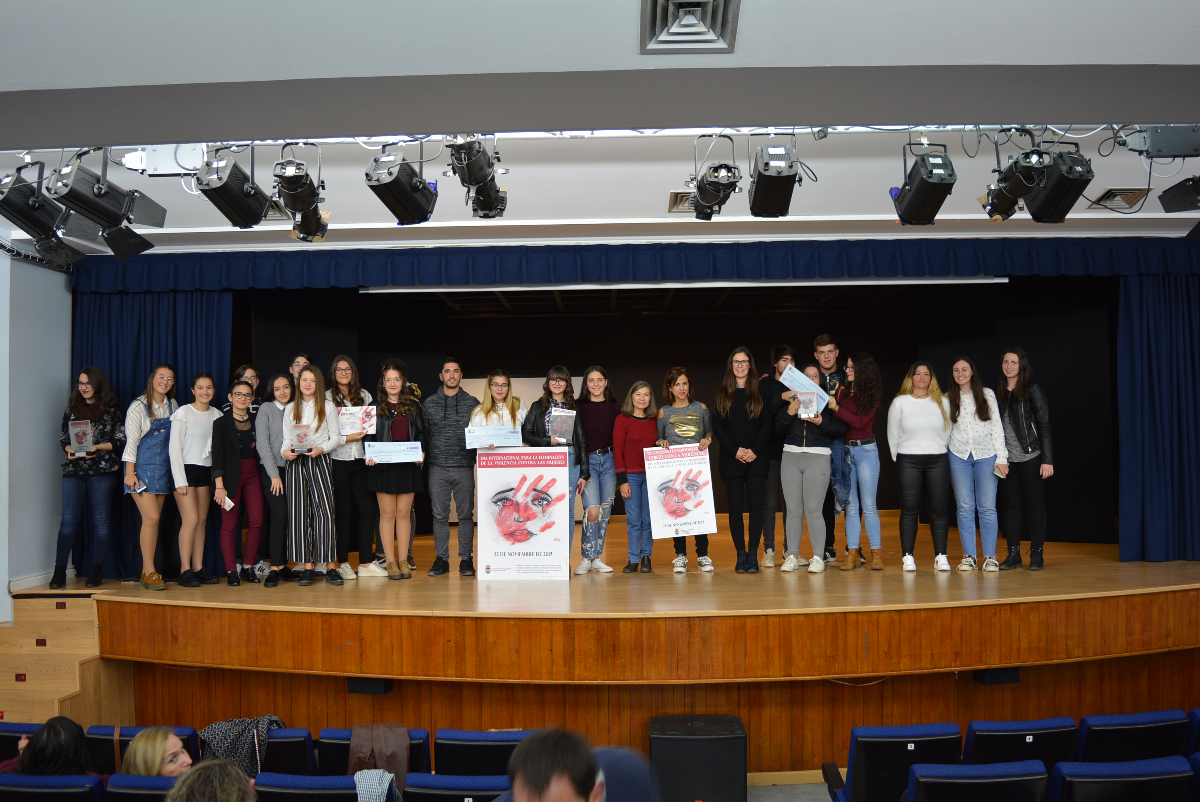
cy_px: 401
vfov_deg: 40.0
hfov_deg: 57.2
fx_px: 1101
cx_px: 600
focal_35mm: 33
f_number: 3.8
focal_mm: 22
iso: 400
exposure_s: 1/20
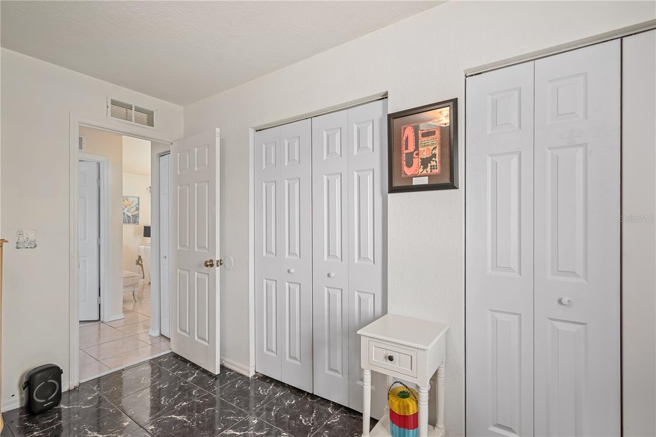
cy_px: 218
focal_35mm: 15
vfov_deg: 77.3
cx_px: 328
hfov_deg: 100.4
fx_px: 273
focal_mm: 10
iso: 250
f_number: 9
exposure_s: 1/2
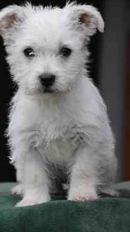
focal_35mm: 226
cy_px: 104
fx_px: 1388
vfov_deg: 9.5
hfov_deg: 5.4
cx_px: 53
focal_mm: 130
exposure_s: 1/1600
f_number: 6.3
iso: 2500
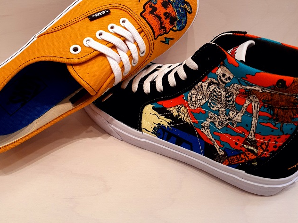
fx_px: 319
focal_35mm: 37
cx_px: 150
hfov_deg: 50.1
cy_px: 83
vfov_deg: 38.4
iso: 64
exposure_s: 1/100
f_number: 1.9
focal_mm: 3.6
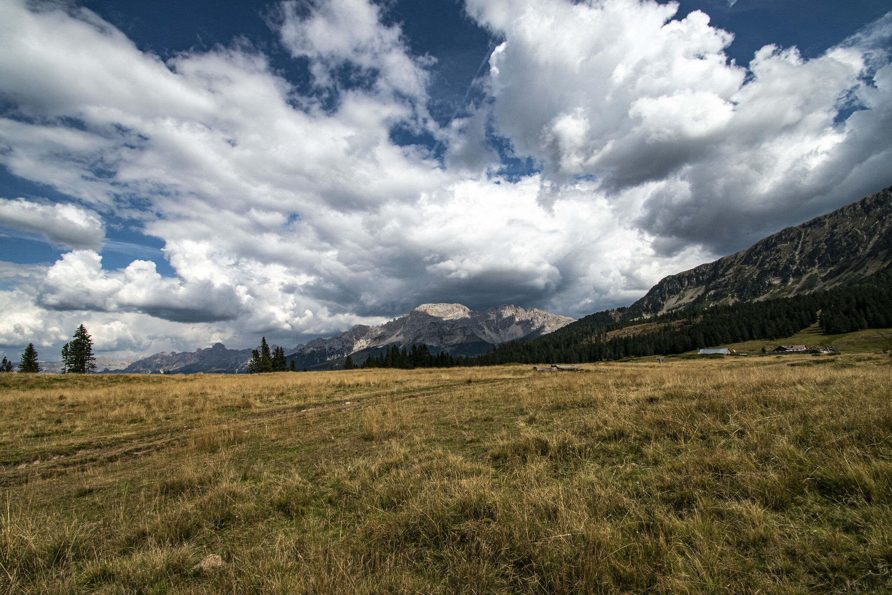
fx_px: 372
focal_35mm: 15
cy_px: 298
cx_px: 446
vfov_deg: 77.3
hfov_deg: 100.4
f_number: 18
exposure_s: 1/250
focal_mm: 10
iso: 200
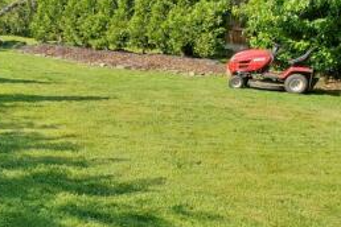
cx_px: 28
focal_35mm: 61
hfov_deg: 31.2
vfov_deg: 22.2
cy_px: 135
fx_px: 578
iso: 50
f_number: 2.4
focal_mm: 4.32
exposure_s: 1/552
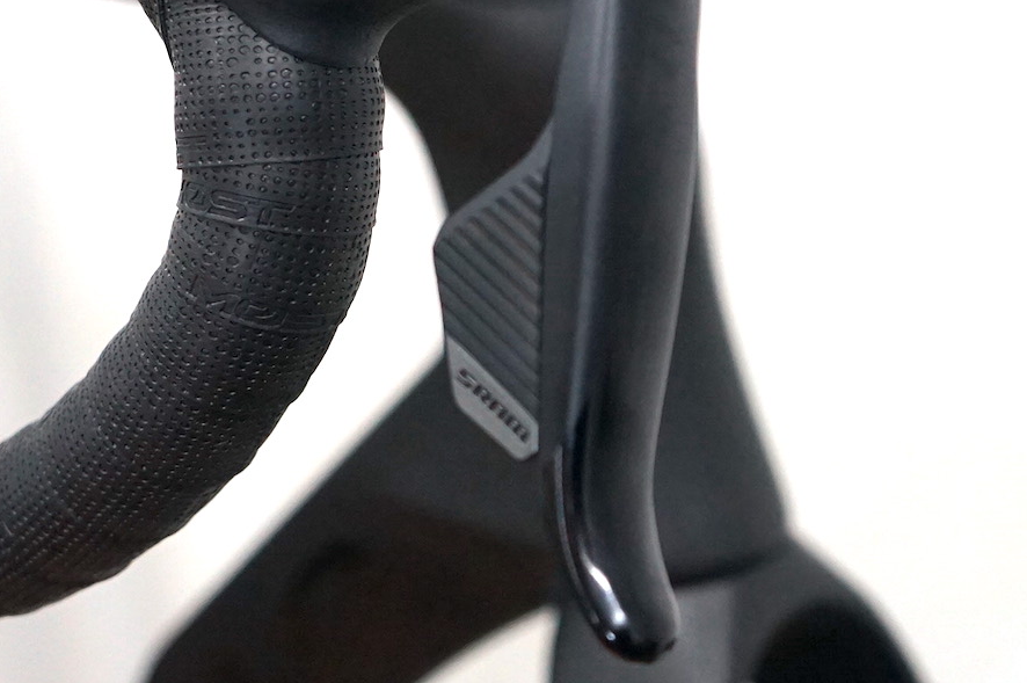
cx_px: 731
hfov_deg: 21.1
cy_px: 133
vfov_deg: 14.1
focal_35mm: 96
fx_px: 2736
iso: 1600
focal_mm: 37
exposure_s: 1/160
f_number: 4
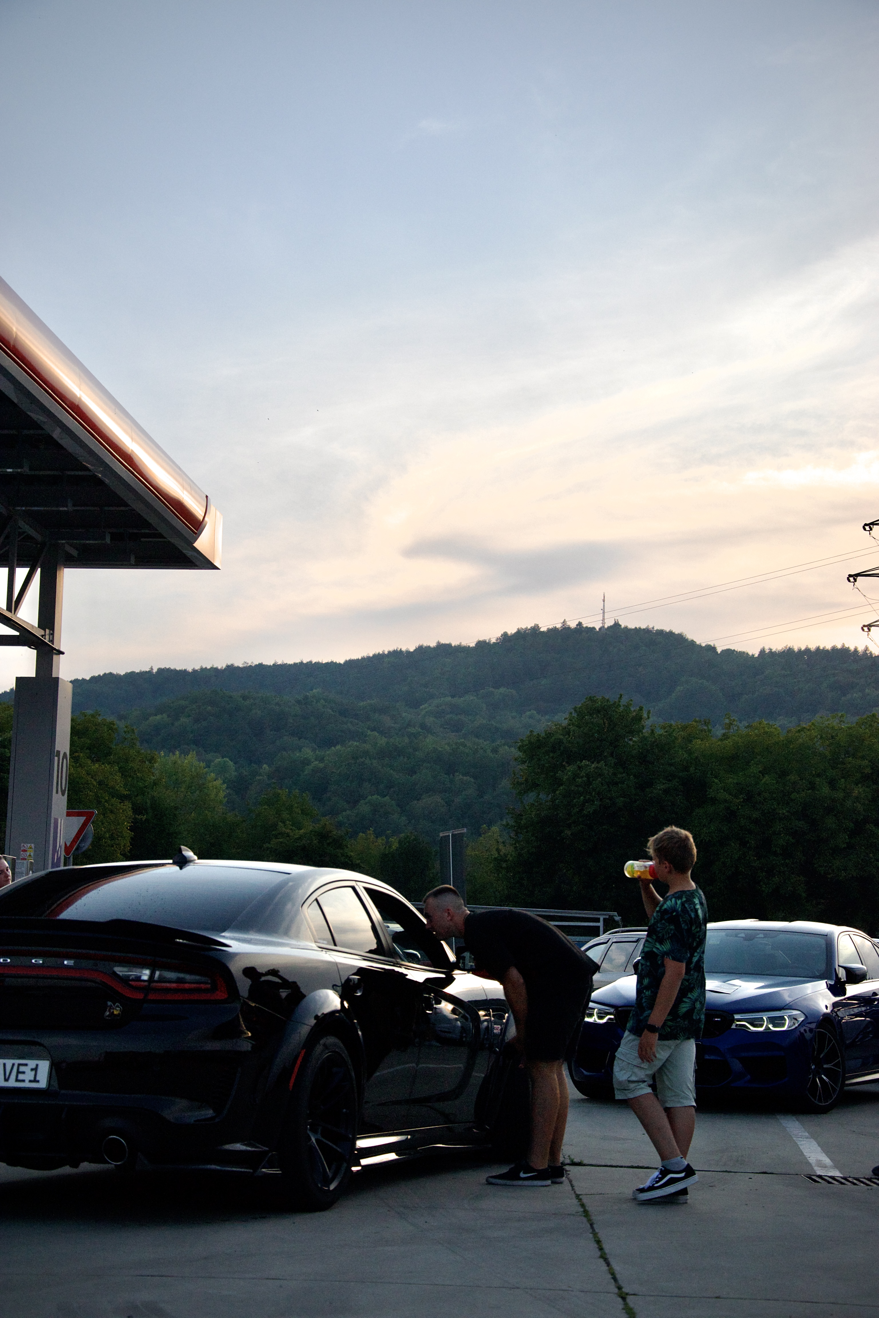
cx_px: 440
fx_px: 2197
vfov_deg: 33.4
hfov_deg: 22.6
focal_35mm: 60
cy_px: 659
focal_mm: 40
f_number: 5.6
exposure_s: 1/1600
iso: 400
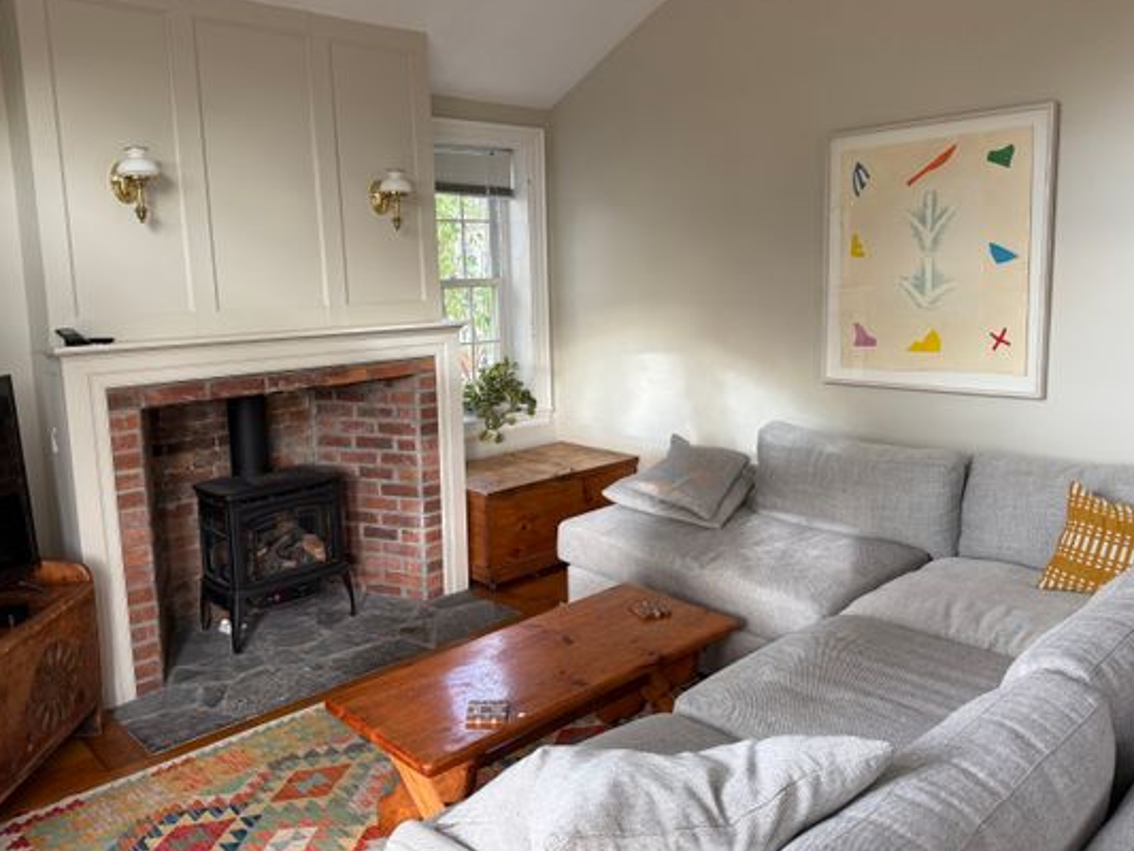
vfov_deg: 51.3
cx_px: 528
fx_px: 885
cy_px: 396
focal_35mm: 27
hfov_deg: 65.2
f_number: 1.78
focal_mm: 6.76
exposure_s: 1/121
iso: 160
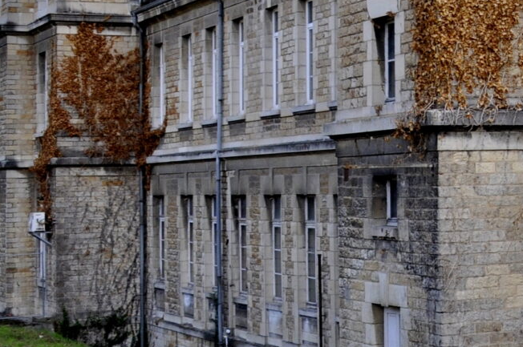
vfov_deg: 12.7
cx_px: 808
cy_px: 12
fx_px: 1538
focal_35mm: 106
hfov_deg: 17.2
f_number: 9
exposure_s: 1/320
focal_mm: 18
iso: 400
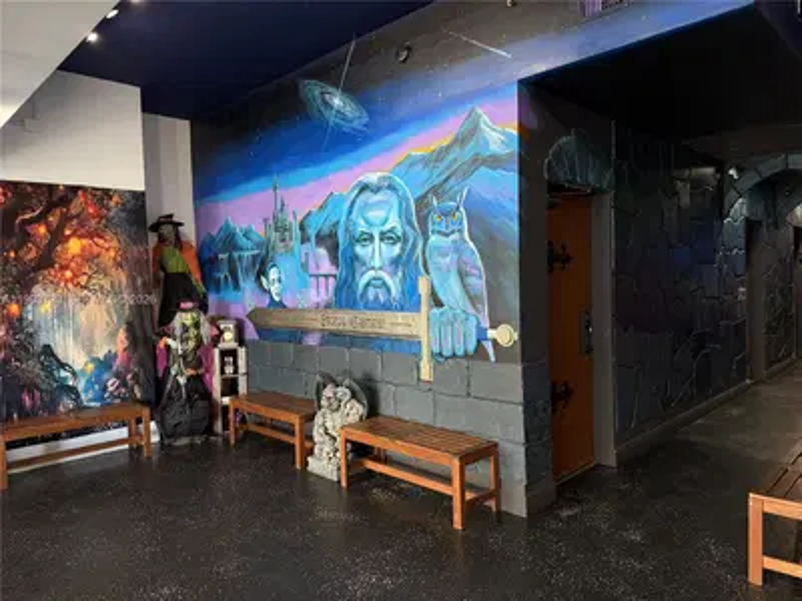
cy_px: 300
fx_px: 556
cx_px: 401
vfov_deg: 56.8
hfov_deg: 71.6
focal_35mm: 24
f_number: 1.78
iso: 160
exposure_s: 1/60
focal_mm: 6.76
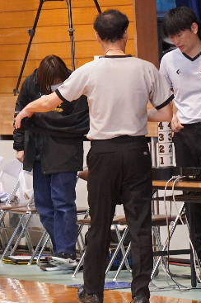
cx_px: -180
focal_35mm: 354
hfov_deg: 3.8
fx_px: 2970
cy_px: 114
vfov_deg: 5.8
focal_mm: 110
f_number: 4
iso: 8000
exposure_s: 1/160
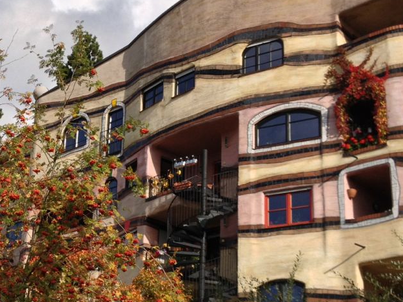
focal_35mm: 84
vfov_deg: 17.6
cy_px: 181
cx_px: 39
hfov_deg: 22.7
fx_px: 978
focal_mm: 4.28
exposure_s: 1/1623
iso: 50
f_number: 2.4
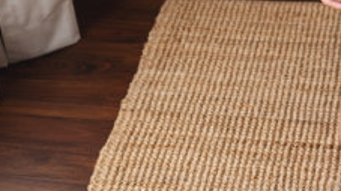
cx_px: 368
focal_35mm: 99
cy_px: -32
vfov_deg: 11.9
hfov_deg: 20.6
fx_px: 894
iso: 200
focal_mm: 23
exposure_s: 1/800
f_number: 2
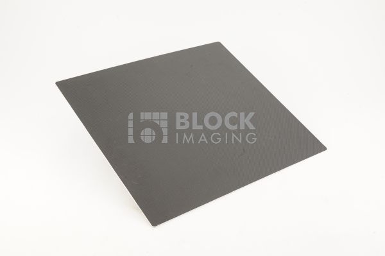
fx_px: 534
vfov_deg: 26.9
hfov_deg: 39.6
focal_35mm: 50
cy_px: 128
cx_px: 192
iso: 1600
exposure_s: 1/125
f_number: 10
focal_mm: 50
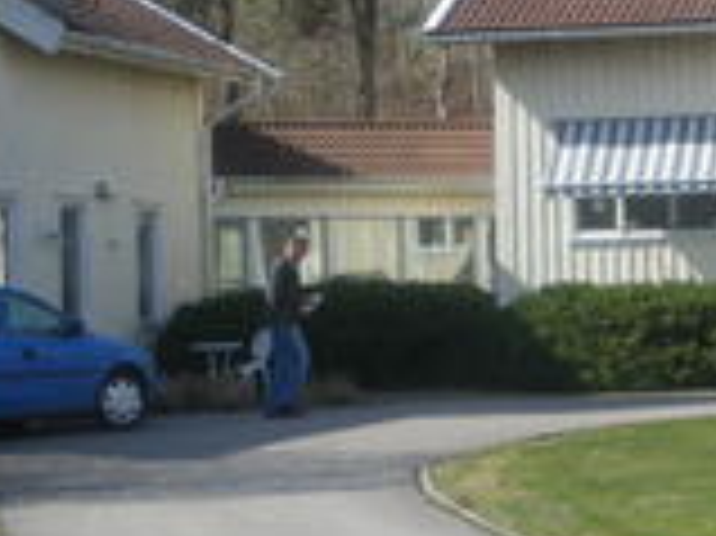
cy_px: 194
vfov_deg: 11.5
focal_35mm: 129
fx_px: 2666
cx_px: 946
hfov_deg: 14.6
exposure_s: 1/200
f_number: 5.4
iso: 64
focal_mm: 6.3
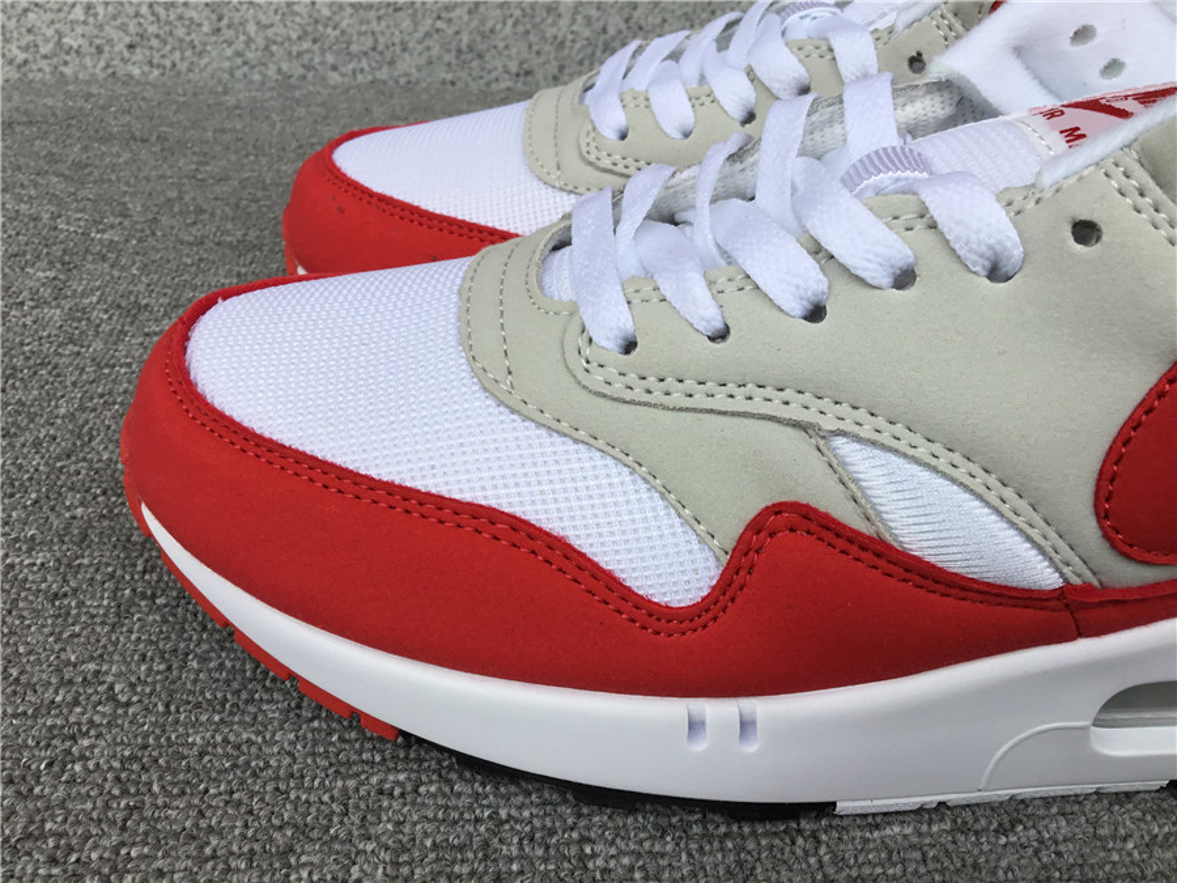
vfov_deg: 45.4
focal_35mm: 31
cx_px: 588
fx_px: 1054
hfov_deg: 58.4
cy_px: 442
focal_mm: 3.3
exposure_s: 1/122
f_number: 2.4
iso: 25
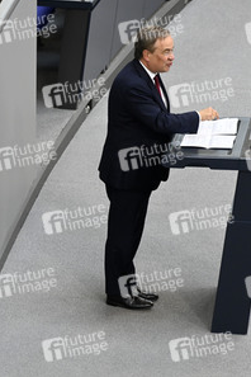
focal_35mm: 303
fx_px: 3169
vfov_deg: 6.8
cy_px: 188
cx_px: 41
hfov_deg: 4.5
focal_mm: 200
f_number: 5.6
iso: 5000
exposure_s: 1/320
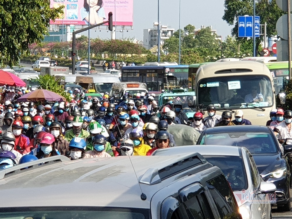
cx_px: 146
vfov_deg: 28.0
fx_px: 439
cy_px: 110
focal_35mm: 52
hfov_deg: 36.8
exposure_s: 1/536
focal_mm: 6
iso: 100
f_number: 2.4
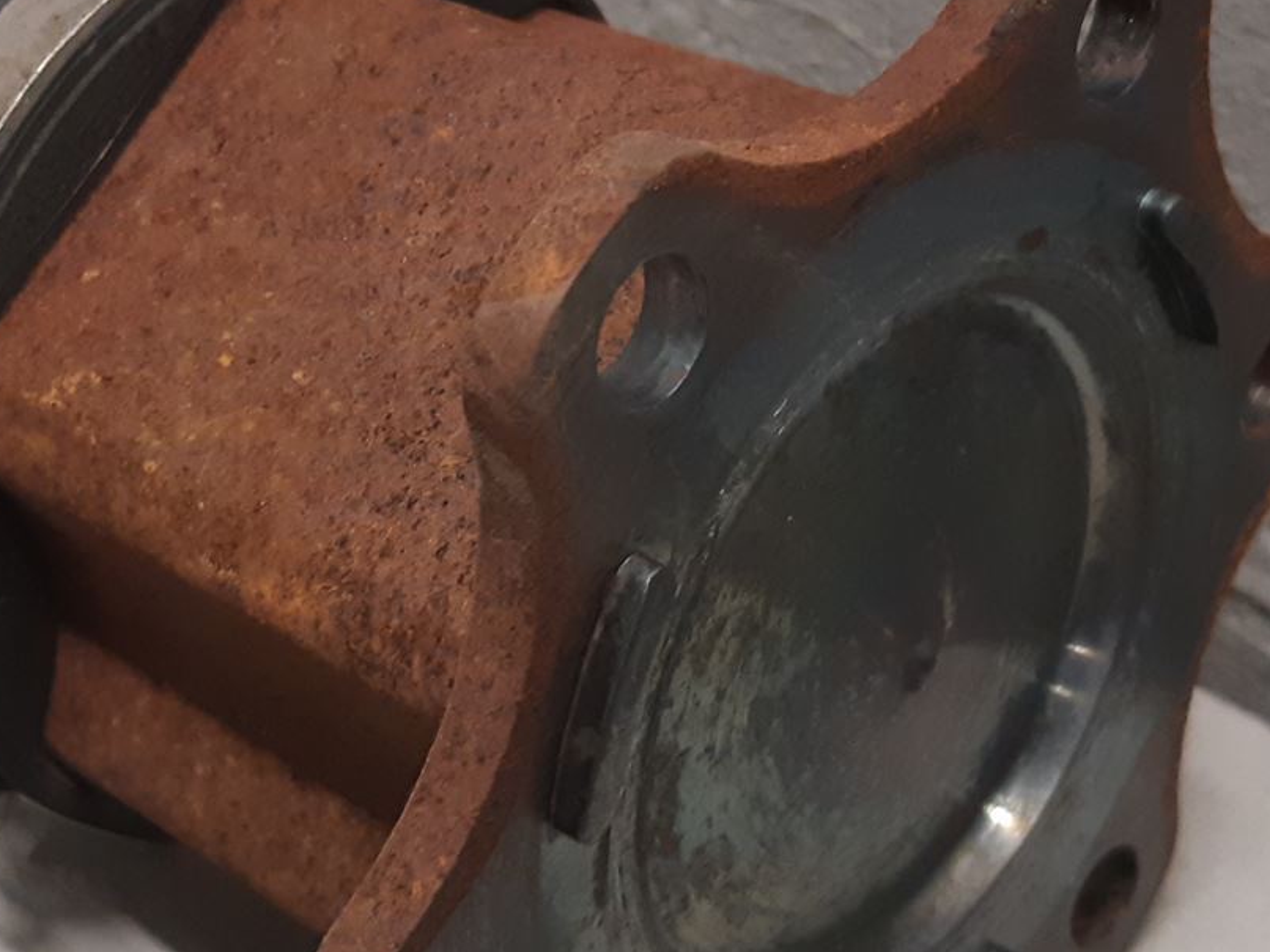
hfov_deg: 29.3
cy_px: 515
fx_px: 2421
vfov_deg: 22.2
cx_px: 480
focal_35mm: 66
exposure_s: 1/50
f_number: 1.7
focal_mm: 3.93
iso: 160
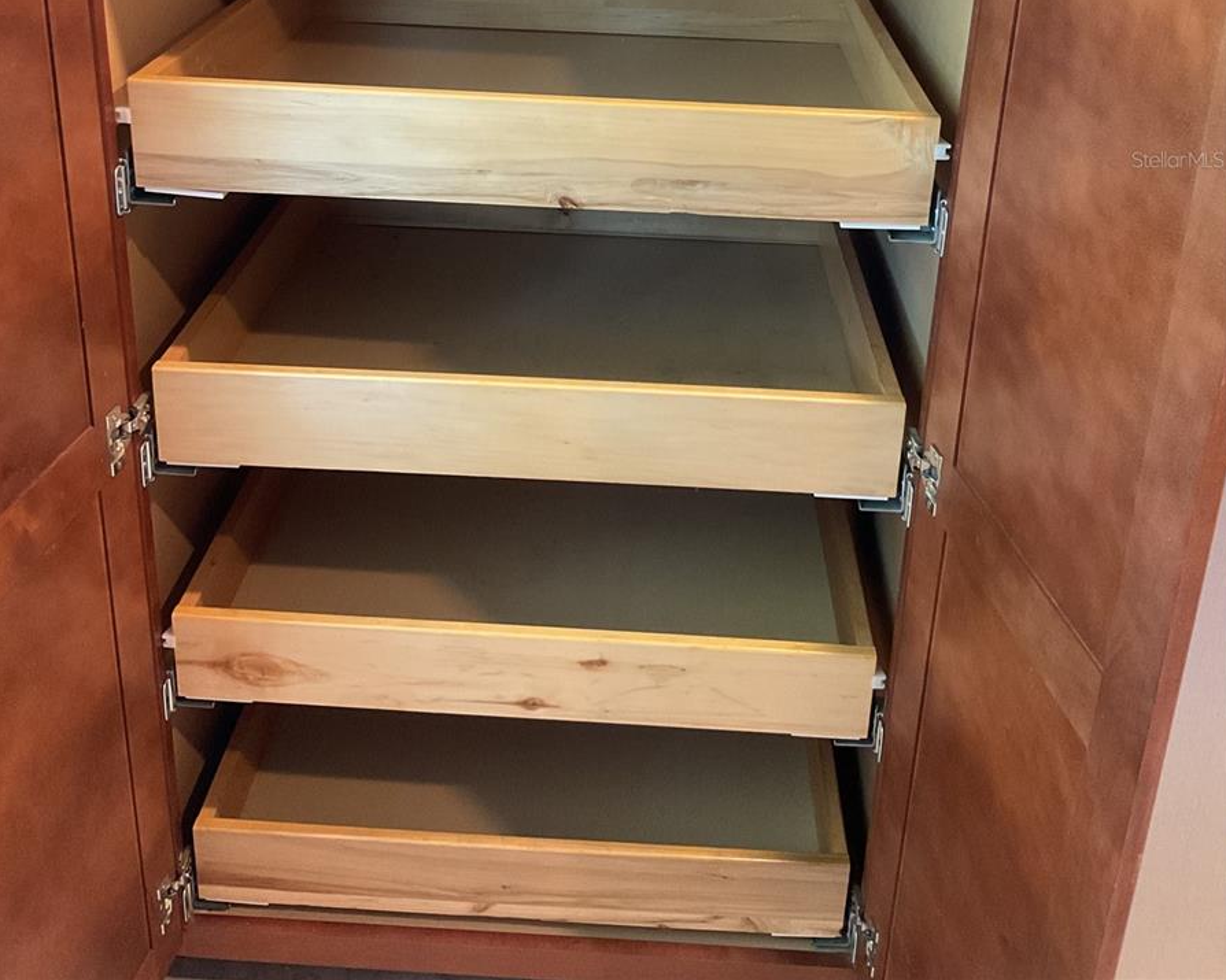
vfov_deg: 37.4
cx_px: 612
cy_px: 159
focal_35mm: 38
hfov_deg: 47.9
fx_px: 1379
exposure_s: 1/40
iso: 320
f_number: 1.8
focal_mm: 3
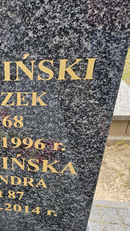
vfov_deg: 58.0
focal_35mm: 34
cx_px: -19
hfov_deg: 30.3
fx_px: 208
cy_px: 117
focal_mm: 6.3
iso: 10
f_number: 1.7
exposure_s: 1/119
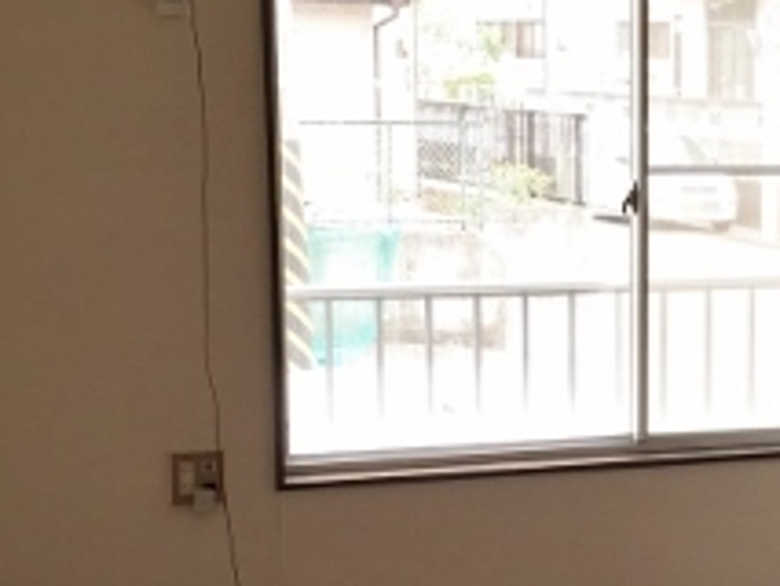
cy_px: 425
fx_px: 1961
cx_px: 758
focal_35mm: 87
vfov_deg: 16.9
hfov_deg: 21.8
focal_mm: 4.15
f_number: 2.2
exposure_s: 1/120
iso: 32
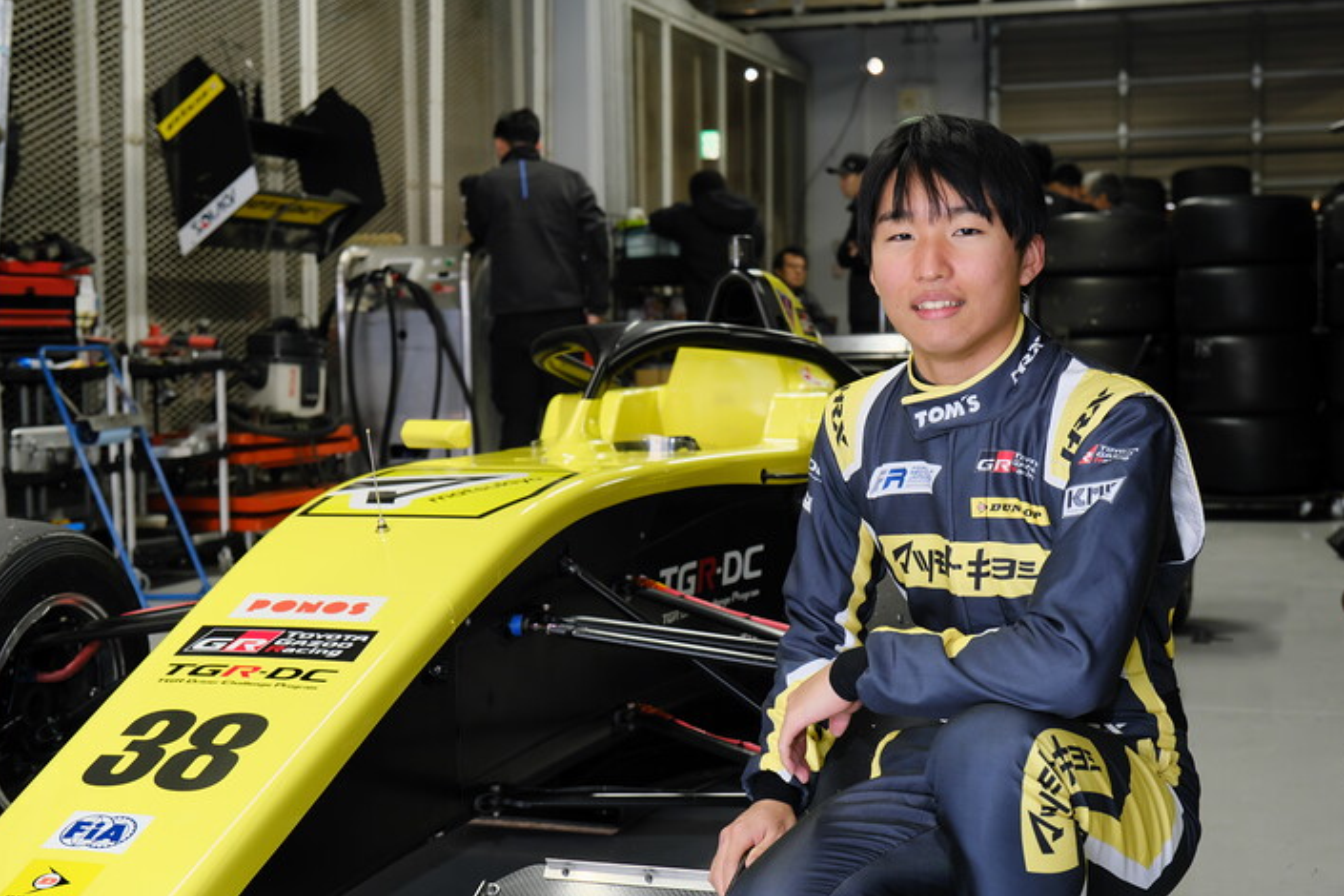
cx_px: 669
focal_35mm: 49
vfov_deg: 27.5
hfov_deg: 40.3
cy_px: 454
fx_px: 1829
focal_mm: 32
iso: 800
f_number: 4
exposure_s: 1/60
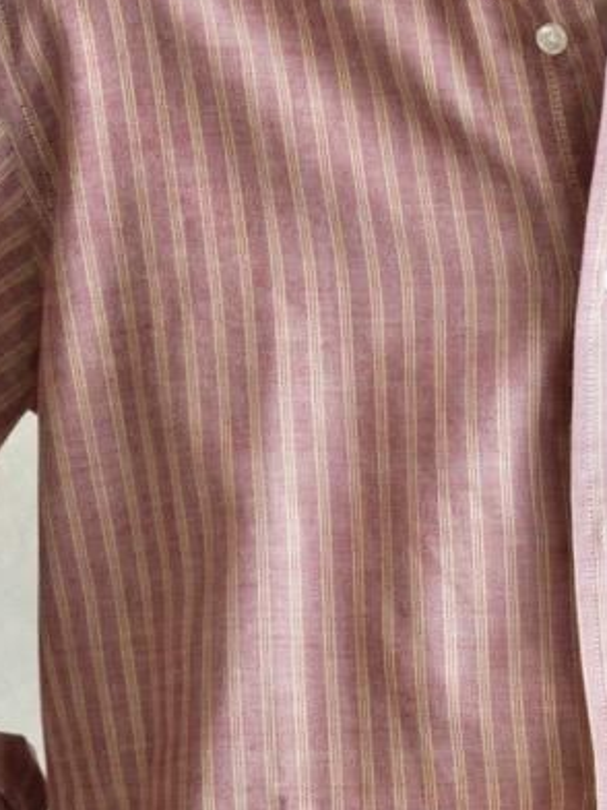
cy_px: 507
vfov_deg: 9.9
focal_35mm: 200
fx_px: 4676
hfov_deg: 7.4
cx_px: 549
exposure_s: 1/100
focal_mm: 46
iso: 1250
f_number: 3.9
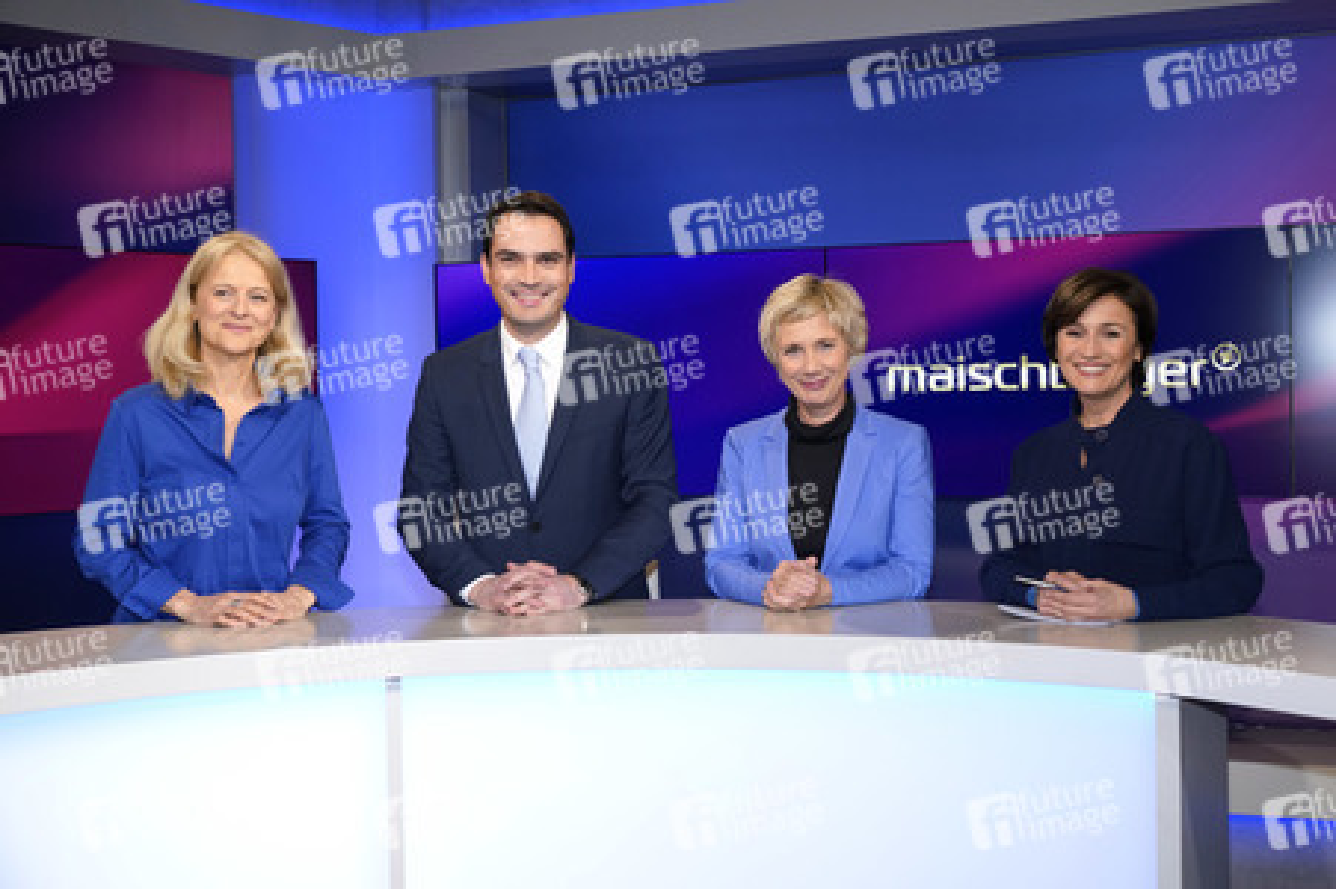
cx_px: 668
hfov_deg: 44.5
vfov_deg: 30.5
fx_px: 1632
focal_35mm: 44
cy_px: 444
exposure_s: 1/125
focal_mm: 44
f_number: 5
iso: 1600
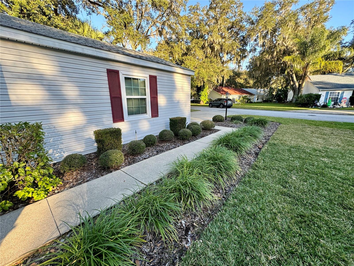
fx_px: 143
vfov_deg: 85.7
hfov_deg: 102.1
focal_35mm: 14
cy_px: 133
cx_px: 177
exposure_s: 1/198
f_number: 2.2
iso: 40
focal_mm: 2.22
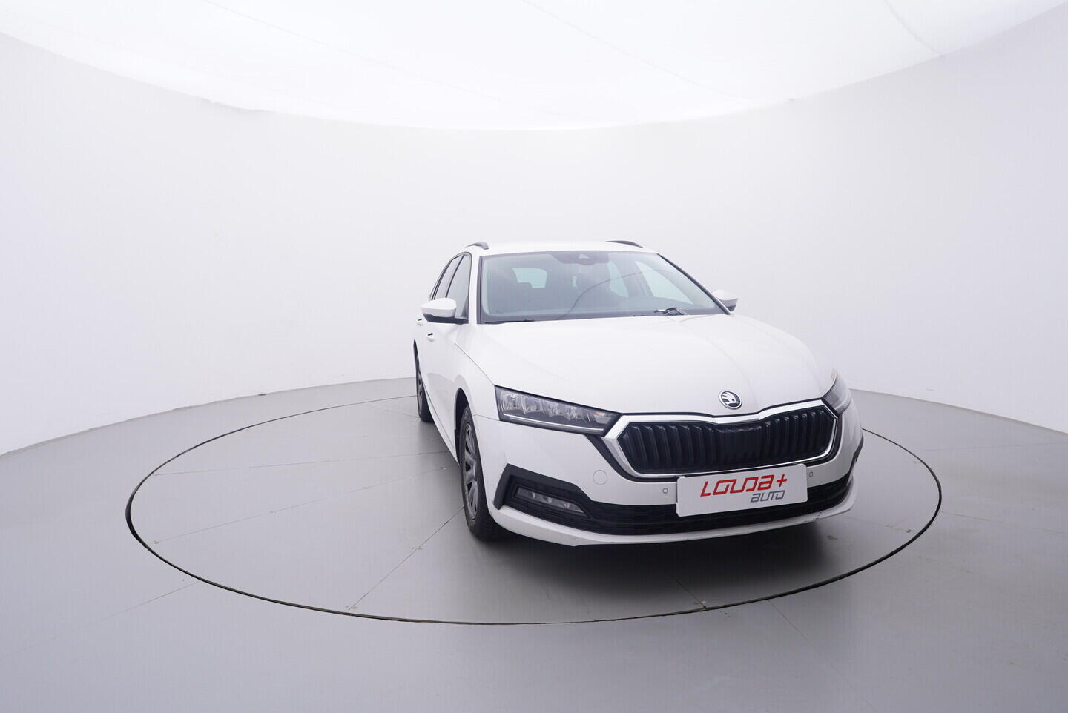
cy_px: 356
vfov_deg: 56.2
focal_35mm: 22
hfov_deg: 77.3
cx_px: 534
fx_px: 668
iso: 200
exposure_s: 1/80
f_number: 5
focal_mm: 15
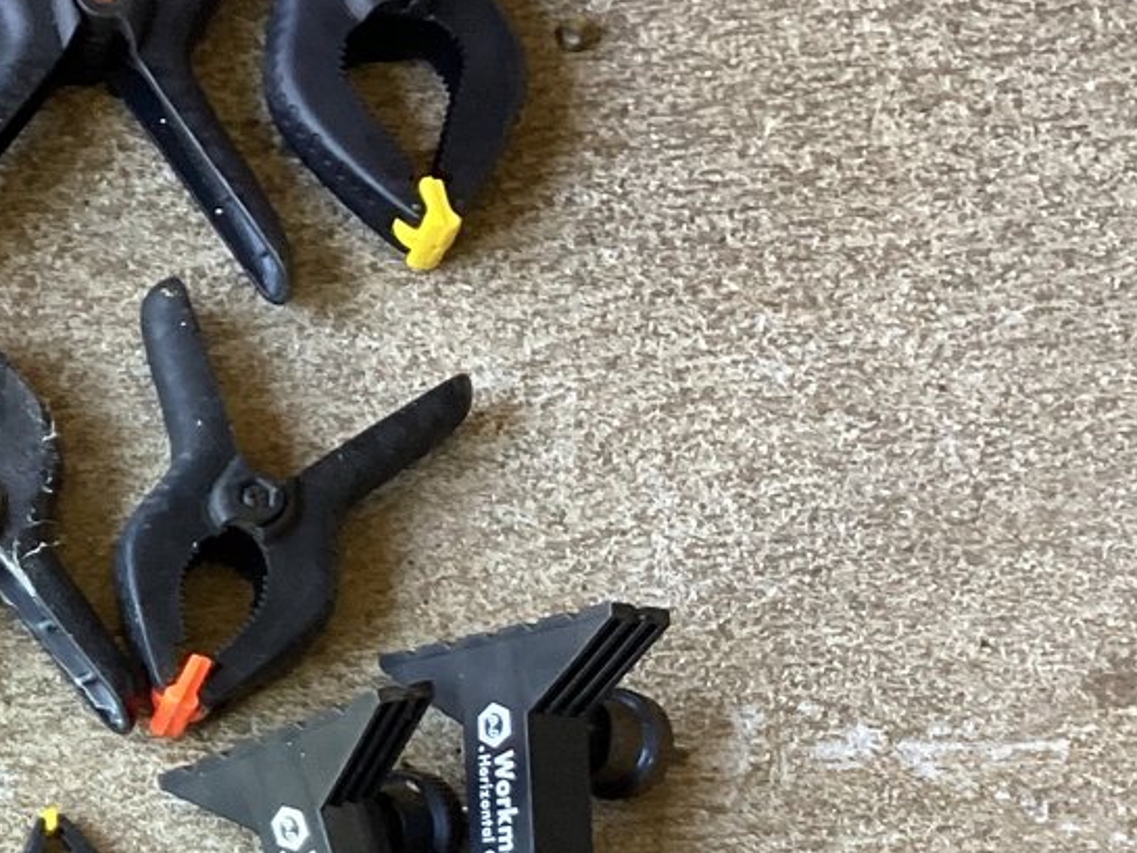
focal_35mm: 86
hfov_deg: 21.3
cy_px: 819
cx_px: -205
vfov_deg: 16.9
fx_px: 2825
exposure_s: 1/60
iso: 125
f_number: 2.4
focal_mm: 3.3
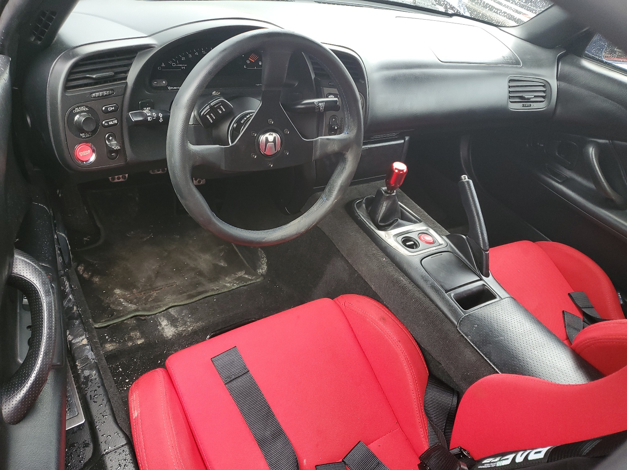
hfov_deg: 67.3
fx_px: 471
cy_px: 235
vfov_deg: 53.1
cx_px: 314
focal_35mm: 26
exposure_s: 1/120
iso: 89
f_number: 1.5
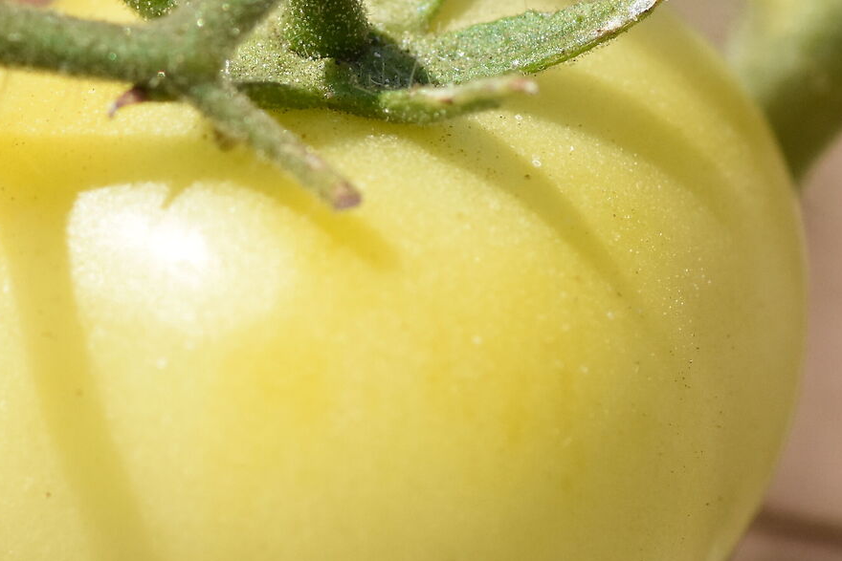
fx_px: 9567
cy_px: 69
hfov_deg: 5.0
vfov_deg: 3.4
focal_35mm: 409
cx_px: 218
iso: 1000
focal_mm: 100
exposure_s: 1/8000
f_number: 5.6
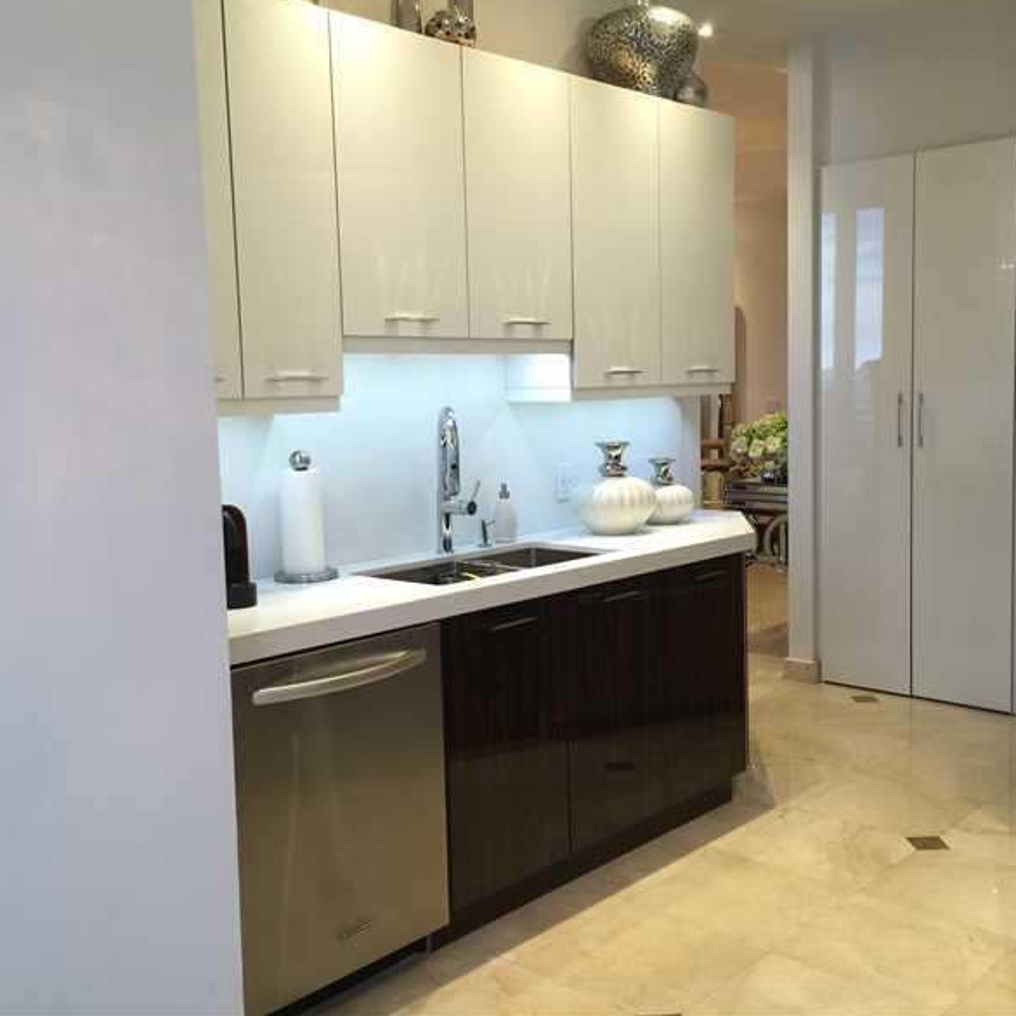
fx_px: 1162
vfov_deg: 47.2
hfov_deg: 47.2
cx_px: 551
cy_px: 498
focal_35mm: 35
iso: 50
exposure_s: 1/15
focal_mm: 4.15
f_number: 2.2
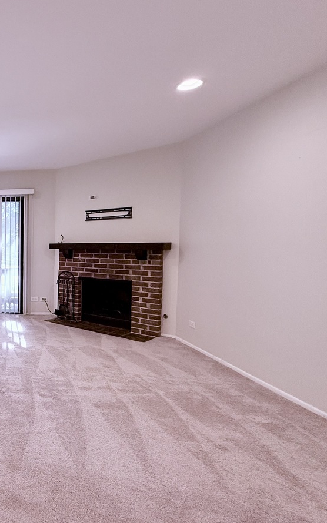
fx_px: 342
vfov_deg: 74.8
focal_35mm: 24
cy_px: 264
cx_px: -56
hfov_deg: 38.9
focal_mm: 2.22
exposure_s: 1/120
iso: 200
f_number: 2.2
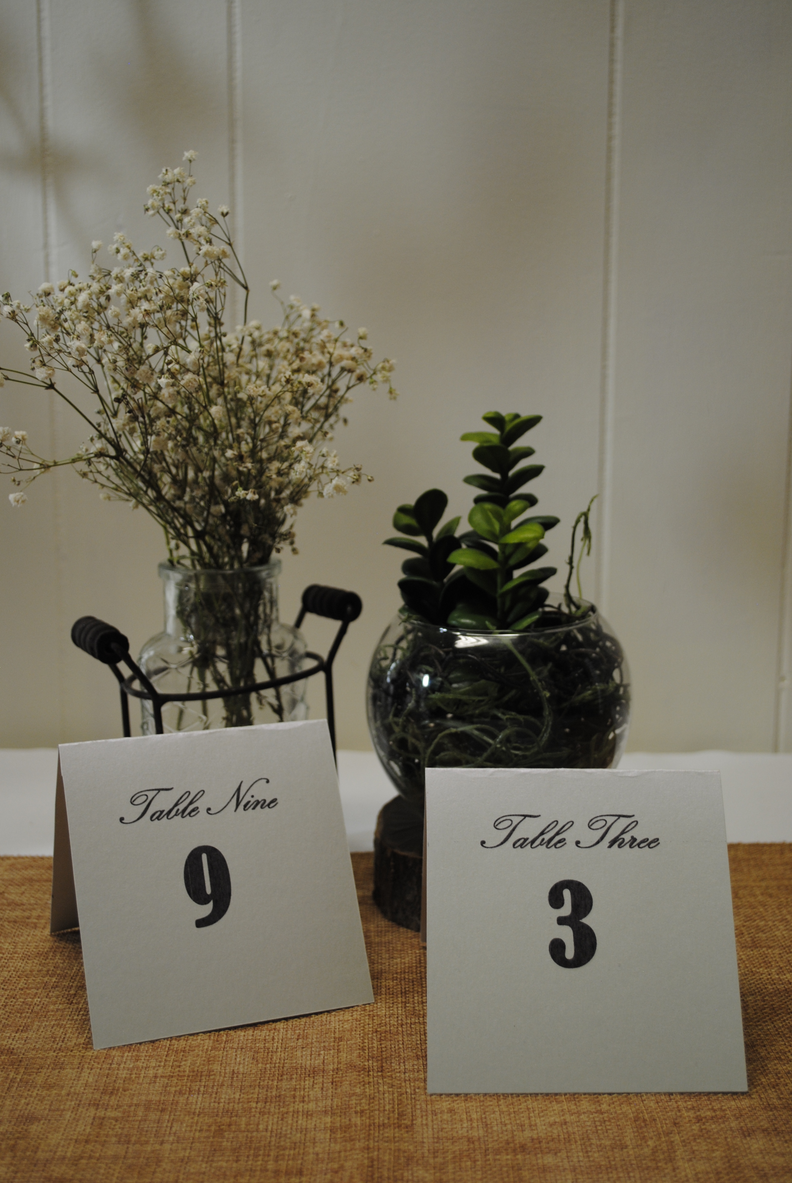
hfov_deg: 30.9
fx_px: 1431
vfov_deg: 44.9
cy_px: 592
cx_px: 396
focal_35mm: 44
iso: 220
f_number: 4.5
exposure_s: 1/30
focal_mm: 29
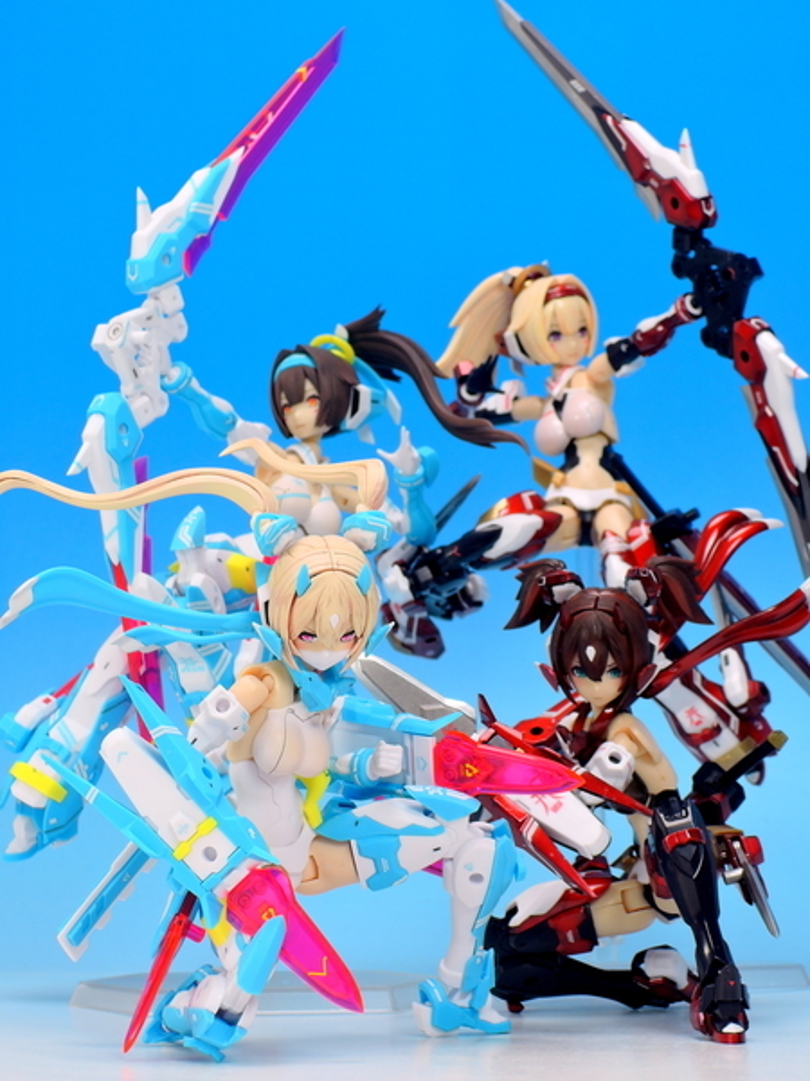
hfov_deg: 15.6
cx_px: 405
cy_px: 540
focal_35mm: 95
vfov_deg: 20.7
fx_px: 2964
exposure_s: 1/1.3
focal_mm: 20.2
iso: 80
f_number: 7.1
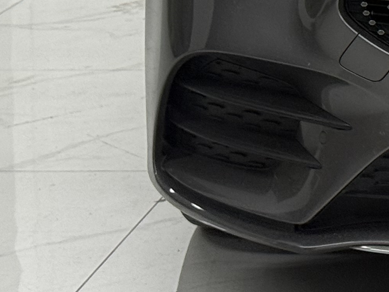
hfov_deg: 9.7
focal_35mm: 193
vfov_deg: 7.5
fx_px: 2169
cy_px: -197
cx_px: 716
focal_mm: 6.76
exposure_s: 1/86
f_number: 1.78
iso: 100
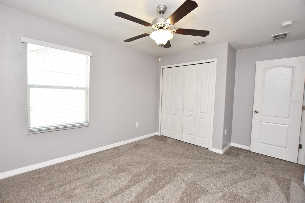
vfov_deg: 77.3
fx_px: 127
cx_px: 152
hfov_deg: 100.4
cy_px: 102
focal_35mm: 15
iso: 200
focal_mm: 10
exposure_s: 1/80
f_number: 4.5
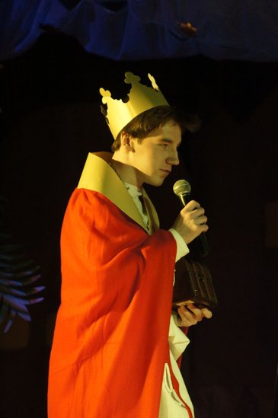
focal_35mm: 450
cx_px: 139
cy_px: 209
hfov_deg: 3.0
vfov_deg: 4.6
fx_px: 5222
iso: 3200
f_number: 5.6
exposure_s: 1/160
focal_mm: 300
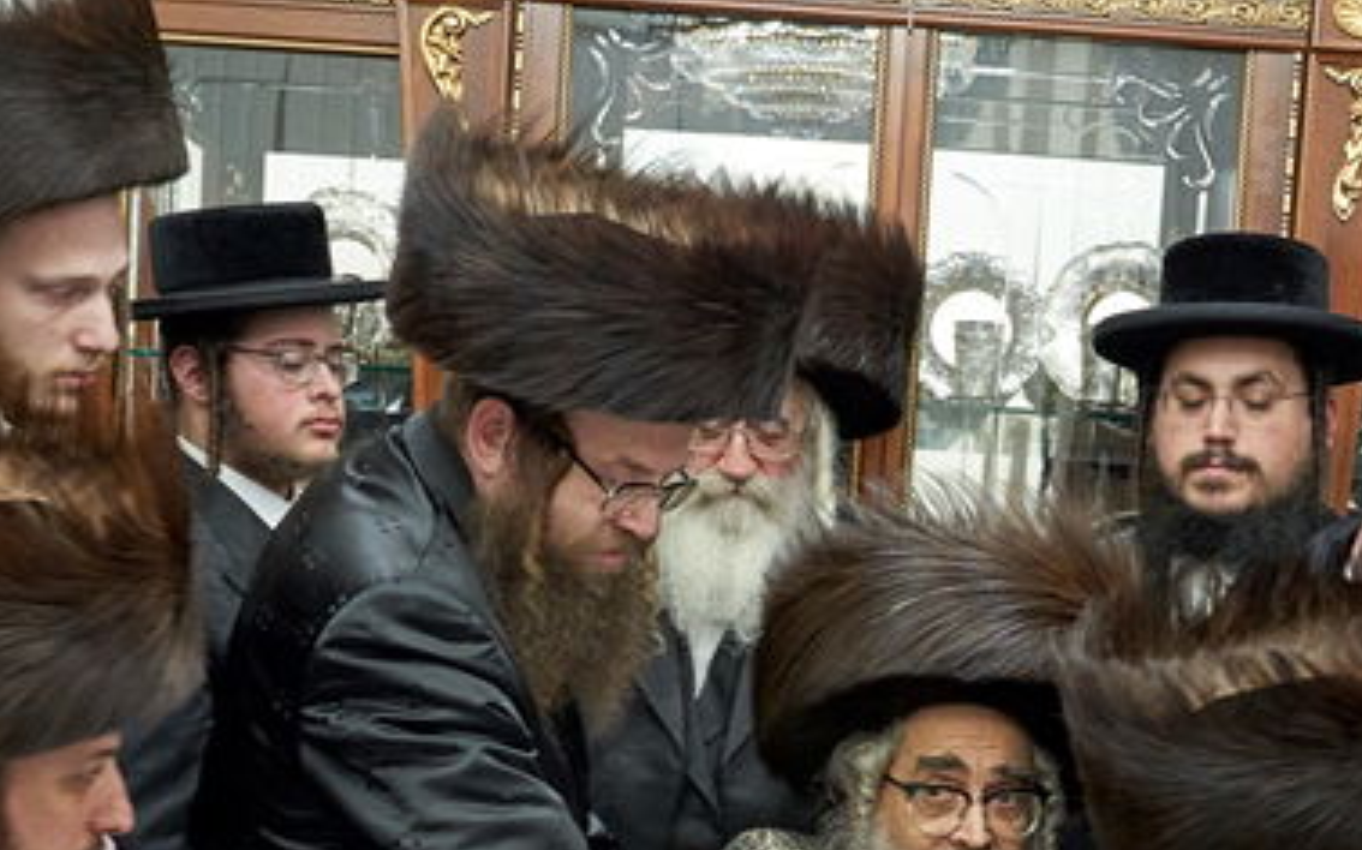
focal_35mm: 80
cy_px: 1082
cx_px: 804
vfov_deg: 15.6
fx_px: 2969
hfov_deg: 25.8
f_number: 4
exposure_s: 1/80
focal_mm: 29
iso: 1250
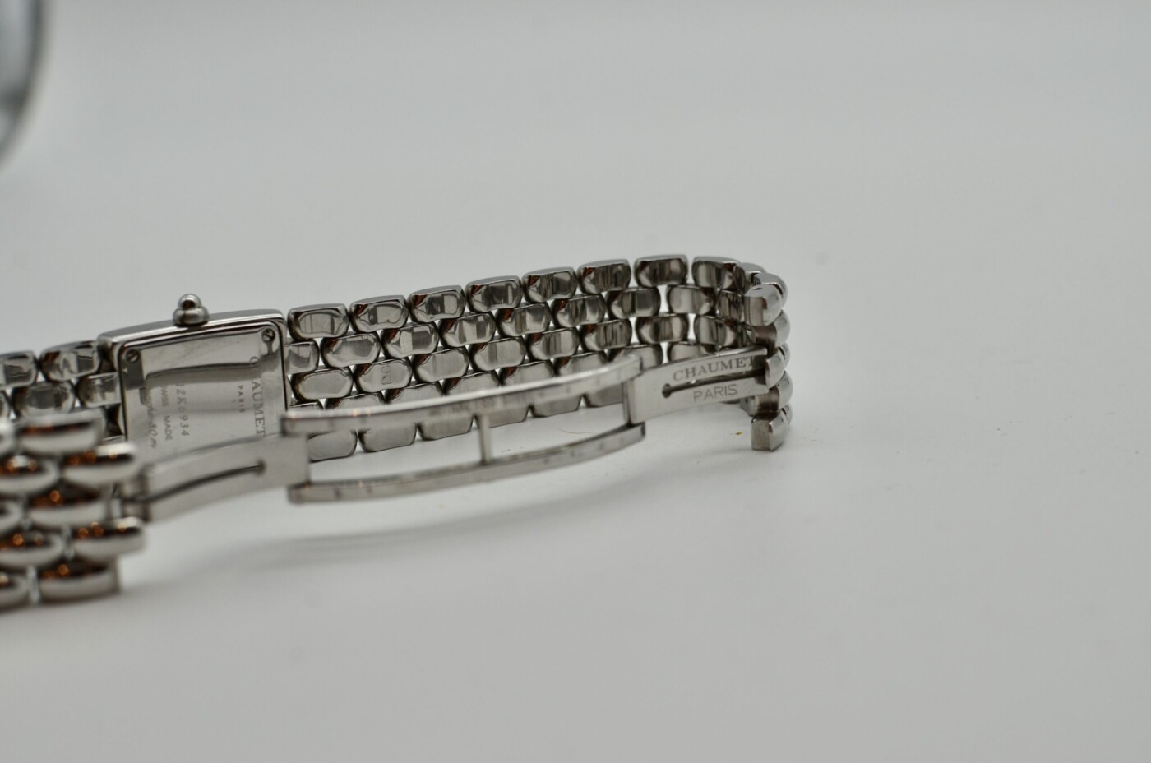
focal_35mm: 52
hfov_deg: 37.9
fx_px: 1675
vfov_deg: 25.7
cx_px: 576
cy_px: 382
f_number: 6.3
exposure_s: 1/160
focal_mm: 35
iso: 200
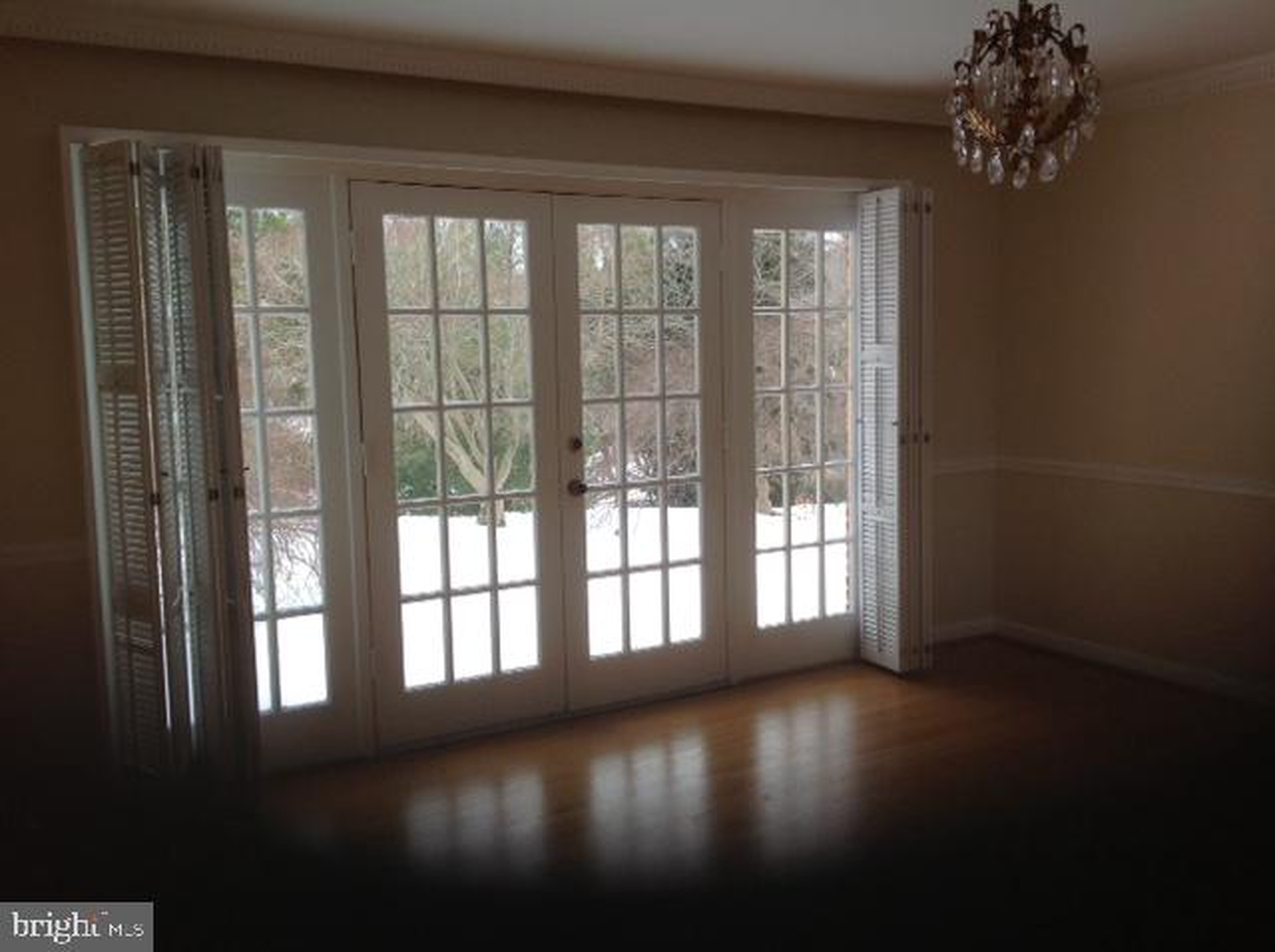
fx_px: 1287
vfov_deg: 40.6
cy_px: 476
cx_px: 638
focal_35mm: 35
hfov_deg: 52.7
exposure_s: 1/204
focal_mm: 4.28
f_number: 2.4
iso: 50
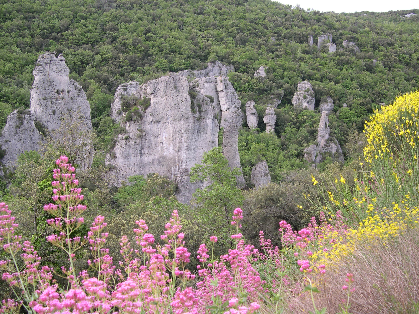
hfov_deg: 49.0
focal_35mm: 38
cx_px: 210
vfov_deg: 37.7
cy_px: 157
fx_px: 460
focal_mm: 8
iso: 100
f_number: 2.8
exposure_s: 1/250
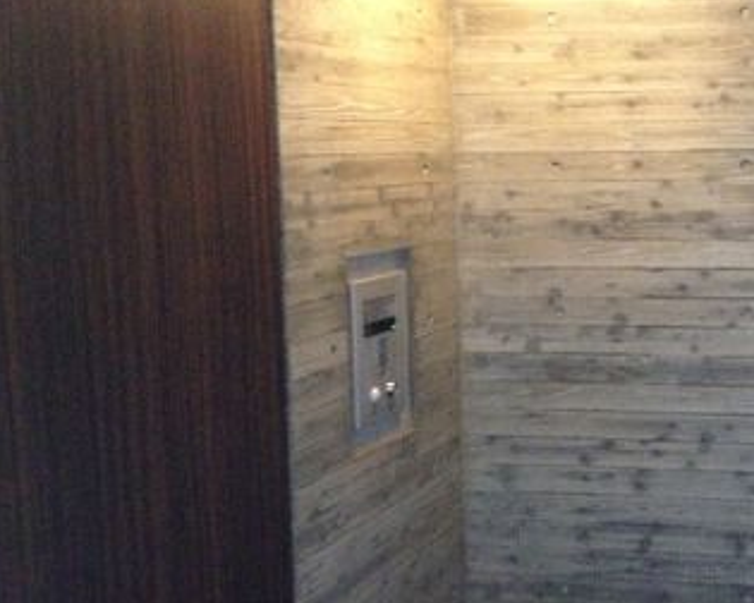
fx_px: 1451
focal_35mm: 65
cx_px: 711
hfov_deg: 27.8
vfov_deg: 23.5
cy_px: 318
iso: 800
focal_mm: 4.28
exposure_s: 1/16
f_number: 2.4
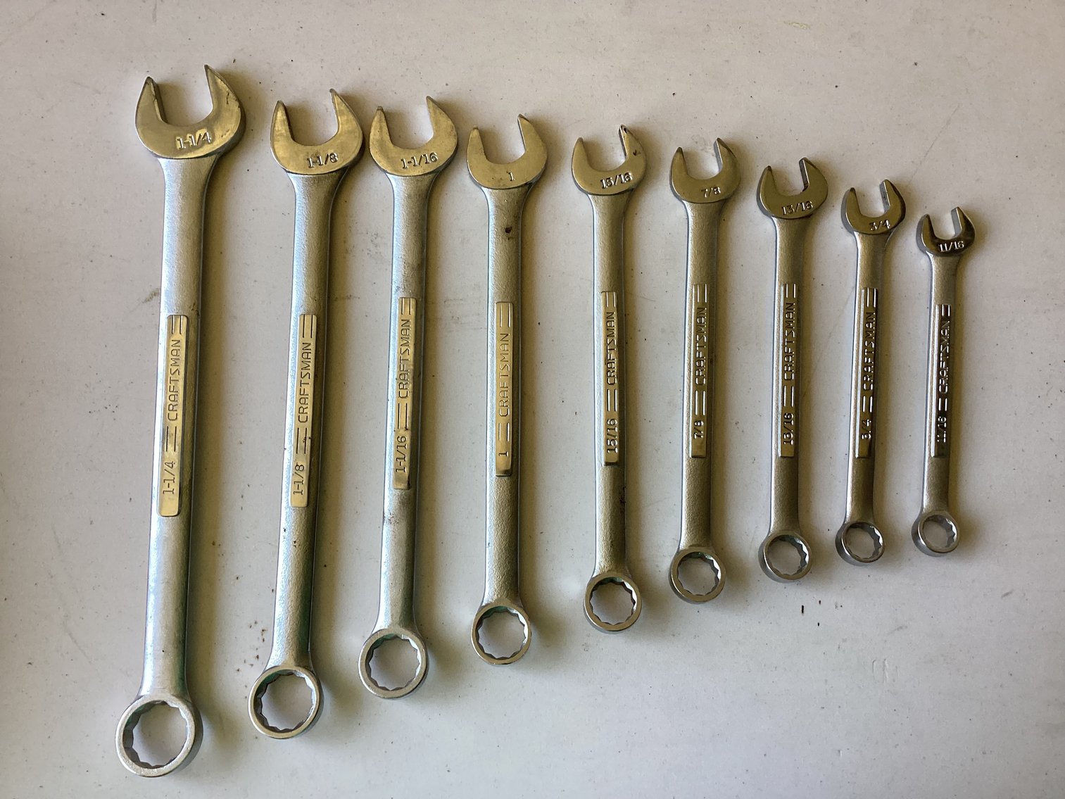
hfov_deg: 58.3
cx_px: 532
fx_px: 954
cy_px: 400
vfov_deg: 45.4
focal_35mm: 31
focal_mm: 3.3
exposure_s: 1/120
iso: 64
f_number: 2.4
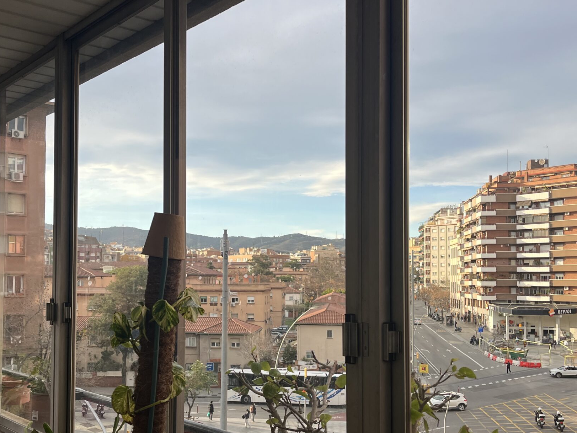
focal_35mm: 41
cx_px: 287
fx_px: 684
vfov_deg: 35.1
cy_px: 255
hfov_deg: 45.8
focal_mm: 5.1
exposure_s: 1/975
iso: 50
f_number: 1.6
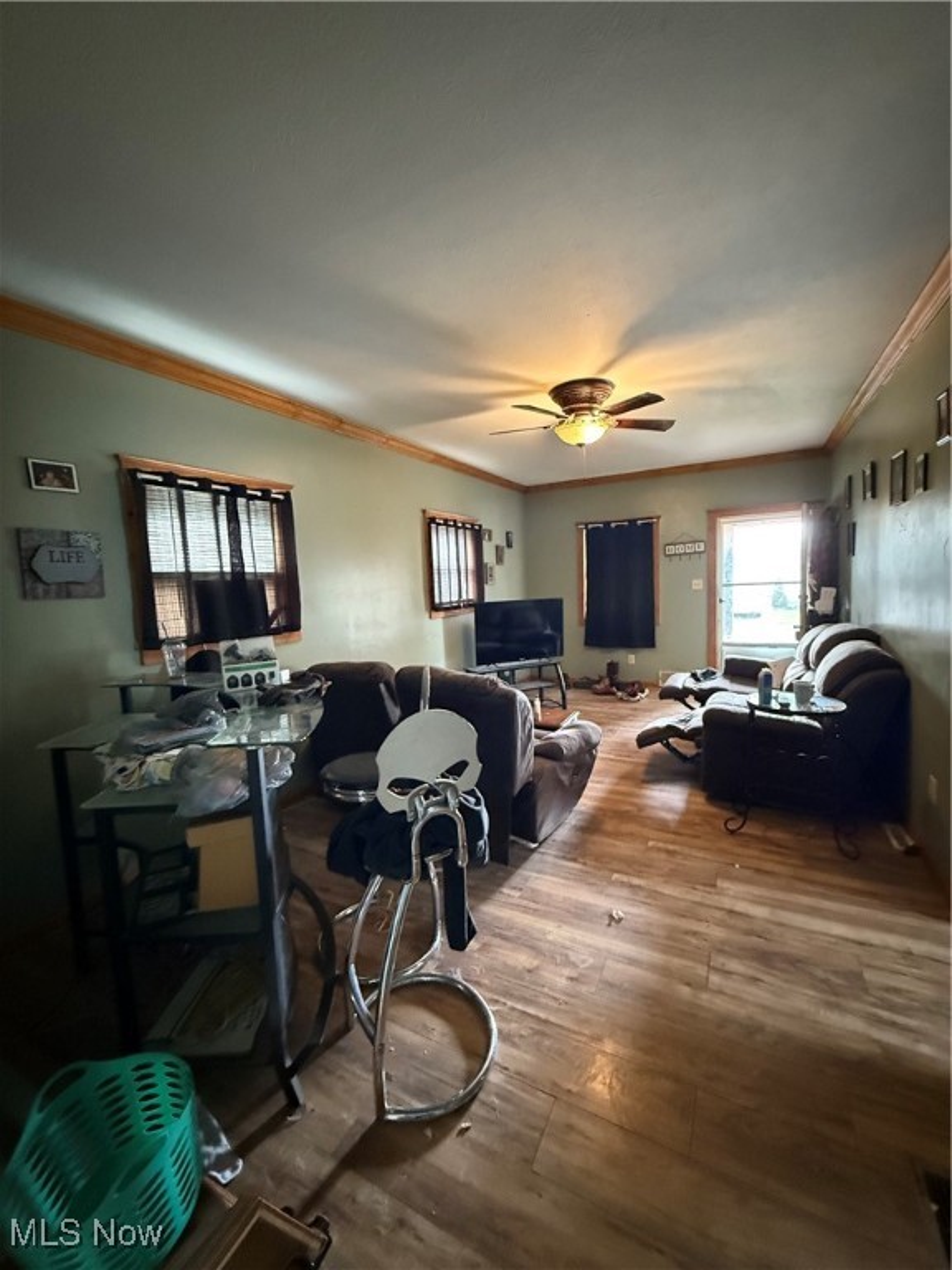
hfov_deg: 85.7
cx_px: 476
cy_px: 635
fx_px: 513
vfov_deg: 102.1
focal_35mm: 14
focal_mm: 2.22
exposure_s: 1/44
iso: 1600
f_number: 2.2
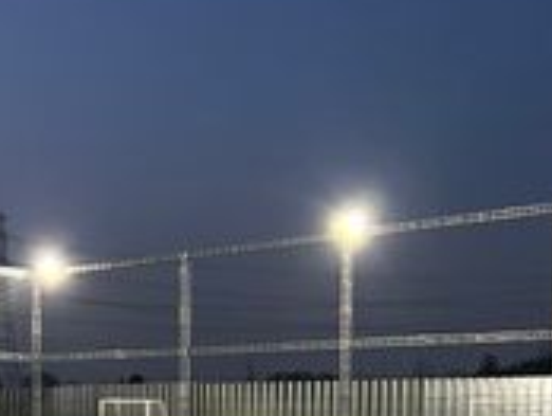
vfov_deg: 18.4
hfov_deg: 25.1
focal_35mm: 77
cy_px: 465
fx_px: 1230
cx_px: 152
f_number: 1.5
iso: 500
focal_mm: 5.7
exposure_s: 1/25
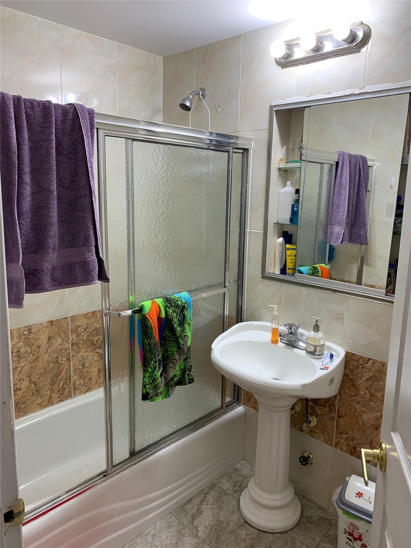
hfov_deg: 53.1
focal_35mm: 26
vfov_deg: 67.3
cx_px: 206
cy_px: 274
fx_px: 412
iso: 64
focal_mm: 4.25
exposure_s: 1/60
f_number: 1.8
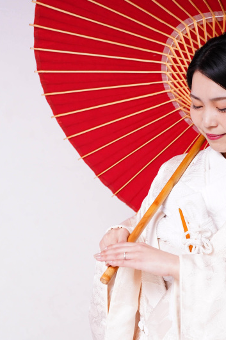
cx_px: 94
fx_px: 697
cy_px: 170
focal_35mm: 74
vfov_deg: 27.4
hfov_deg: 18.4
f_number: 5
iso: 1600
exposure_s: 1/160
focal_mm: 49
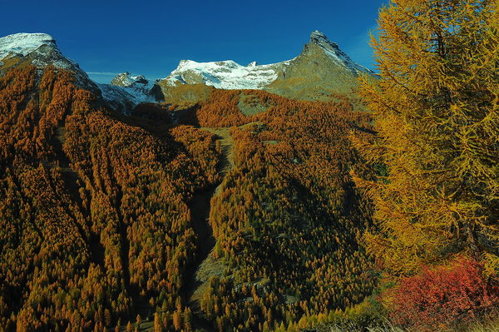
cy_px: 166
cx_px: 250
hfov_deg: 54.5
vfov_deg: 37.8
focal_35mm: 35
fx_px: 485
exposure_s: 1/250
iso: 200
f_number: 8
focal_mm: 35
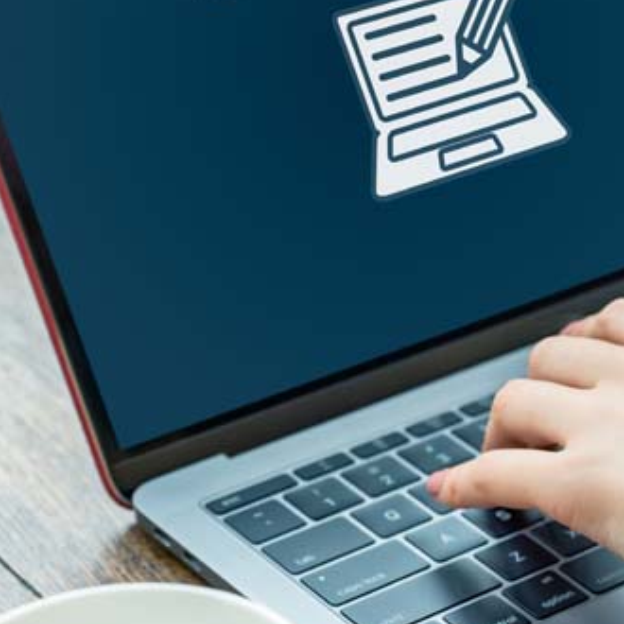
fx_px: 2692
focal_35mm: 132
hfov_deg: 13.0
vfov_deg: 13.2
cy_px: 269
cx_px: 660
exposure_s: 1/160
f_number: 4
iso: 400
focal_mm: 50
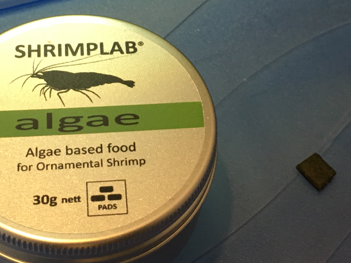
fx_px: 872
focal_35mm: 86
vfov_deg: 17.1
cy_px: 75
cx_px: 198
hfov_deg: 22.7
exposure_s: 1/17
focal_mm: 4.15
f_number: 2.2
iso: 64
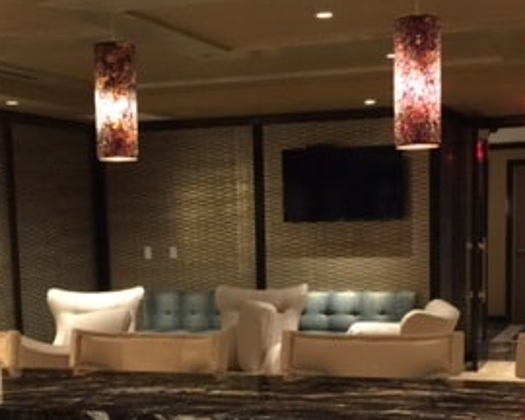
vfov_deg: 22.4
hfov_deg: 28.3
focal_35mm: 67
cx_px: 270
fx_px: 1041
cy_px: 362
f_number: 2.2
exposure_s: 1/10
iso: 125
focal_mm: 4.15
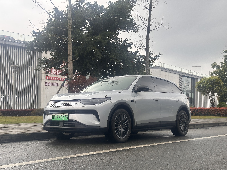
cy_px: 85
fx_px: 315
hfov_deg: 39.7
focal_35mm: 48
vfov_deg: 30.3
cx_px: 114
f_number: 1.78
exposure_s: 1/238
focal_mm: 6.86
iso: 50
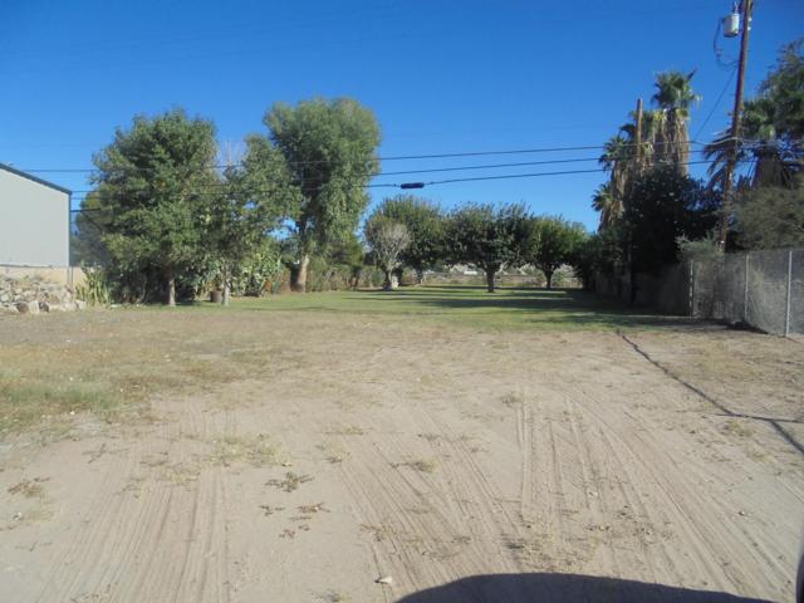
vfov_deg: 53.1
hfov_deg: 67.3
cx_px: 402
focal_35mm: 26
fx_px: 604
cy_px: 302
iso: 100
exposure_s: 1/125
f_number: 11.5
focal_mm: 4.6
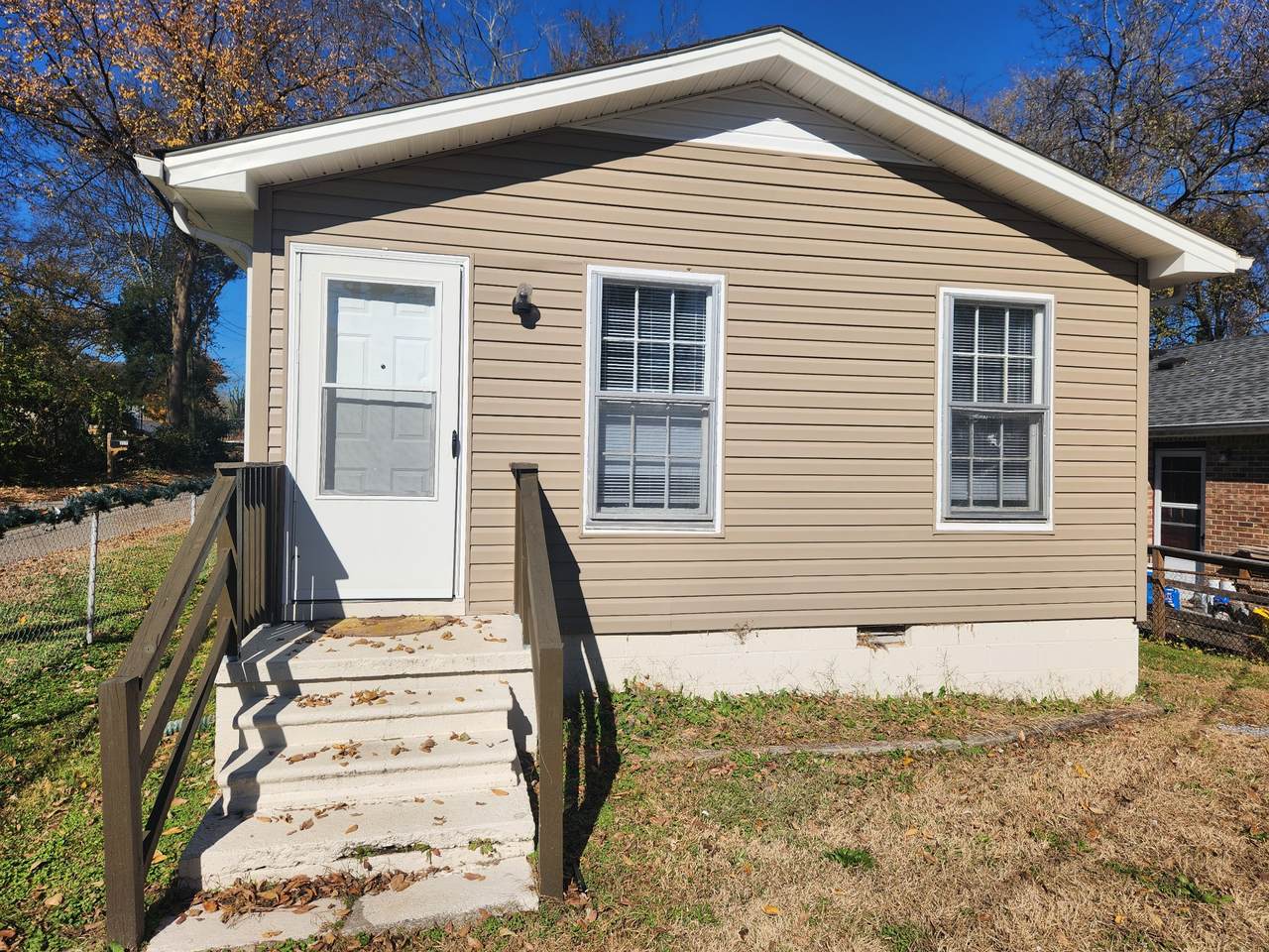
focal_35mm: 23
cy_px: 476
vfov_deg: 58.9
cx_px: 634
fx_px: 843
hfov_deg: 73.9
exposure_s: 1/3737
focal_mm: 5.4
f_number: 1.8
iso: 20
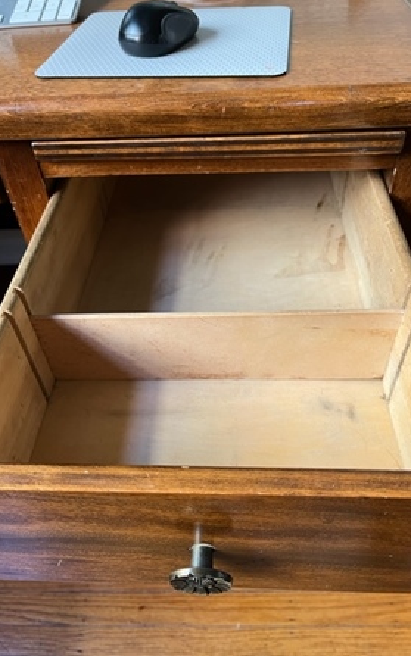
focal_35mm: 28
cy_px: 330
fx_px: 501
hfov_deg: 44.6
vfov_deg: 66.5
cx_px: 197
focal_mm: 5.1
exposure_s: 1/76
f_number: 1.6
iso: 125
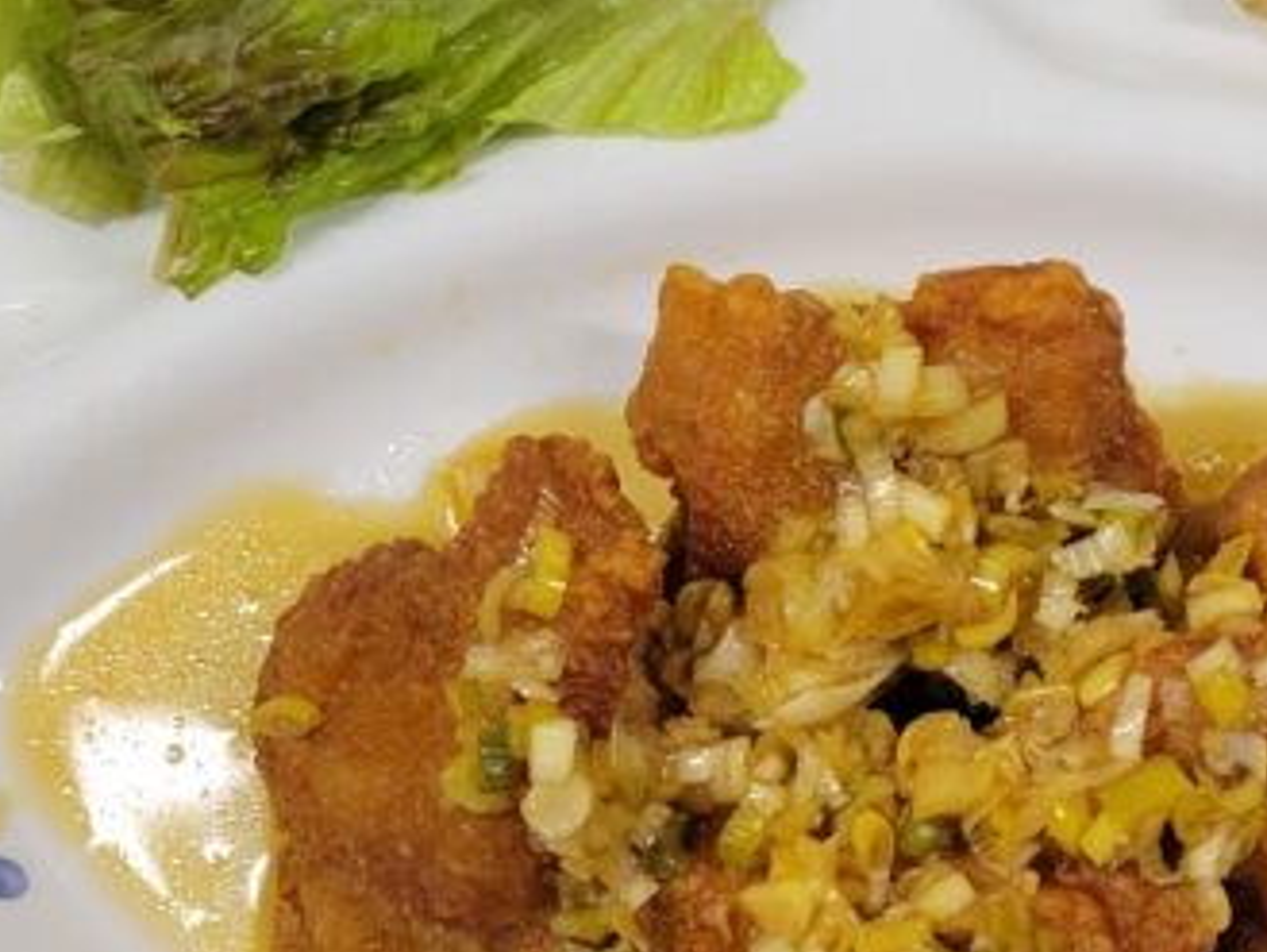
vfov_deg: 18.2
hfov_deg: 22.7
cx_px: 1406
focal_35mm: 81
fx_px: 2966
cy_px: 304
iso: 160
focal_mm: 5.4
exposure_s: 1/101
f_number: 1.8
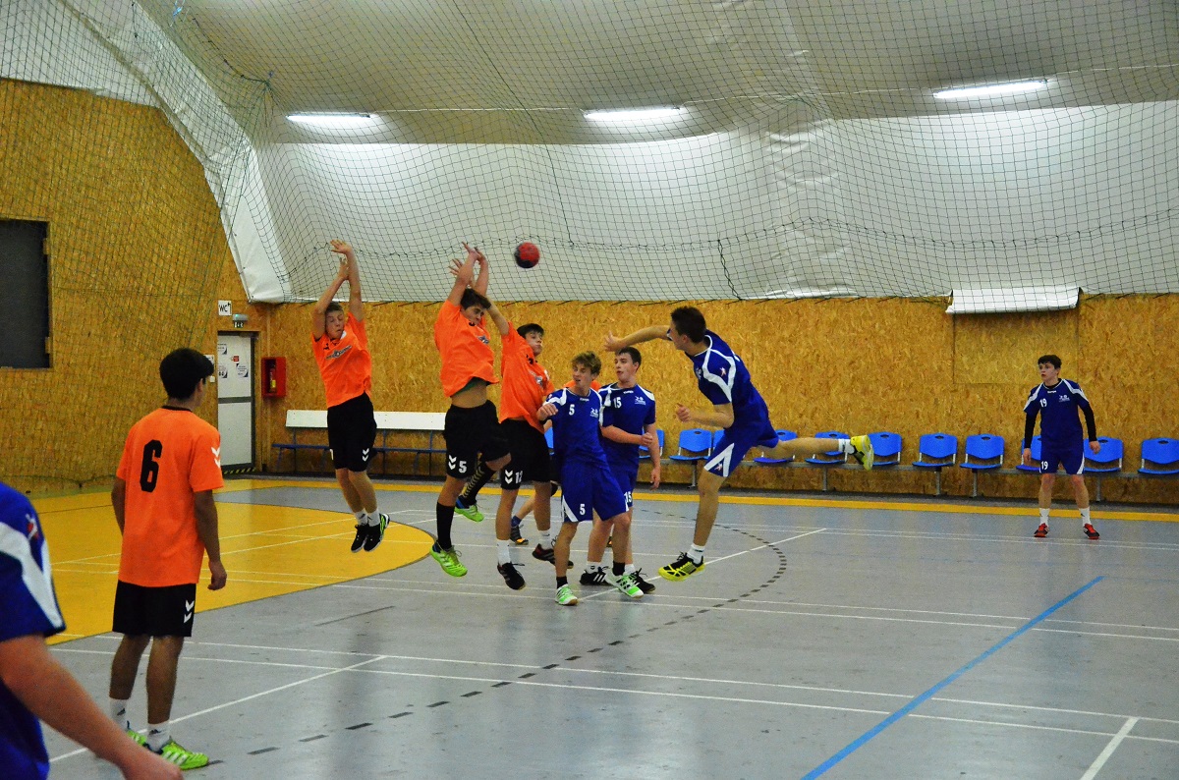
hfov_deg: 35.1
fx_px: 1862
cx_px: 590
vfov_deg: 23.7
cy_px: 390
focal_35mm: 57
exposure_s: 1/1000
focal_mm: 38
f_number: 4.5
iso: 6400
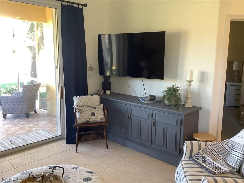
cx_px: 122
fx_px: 219
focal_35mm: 31
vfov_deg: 45.4
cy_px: 92
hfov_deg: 58.4
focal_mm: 3.3
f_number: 2.4
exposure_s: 1/50
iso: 125
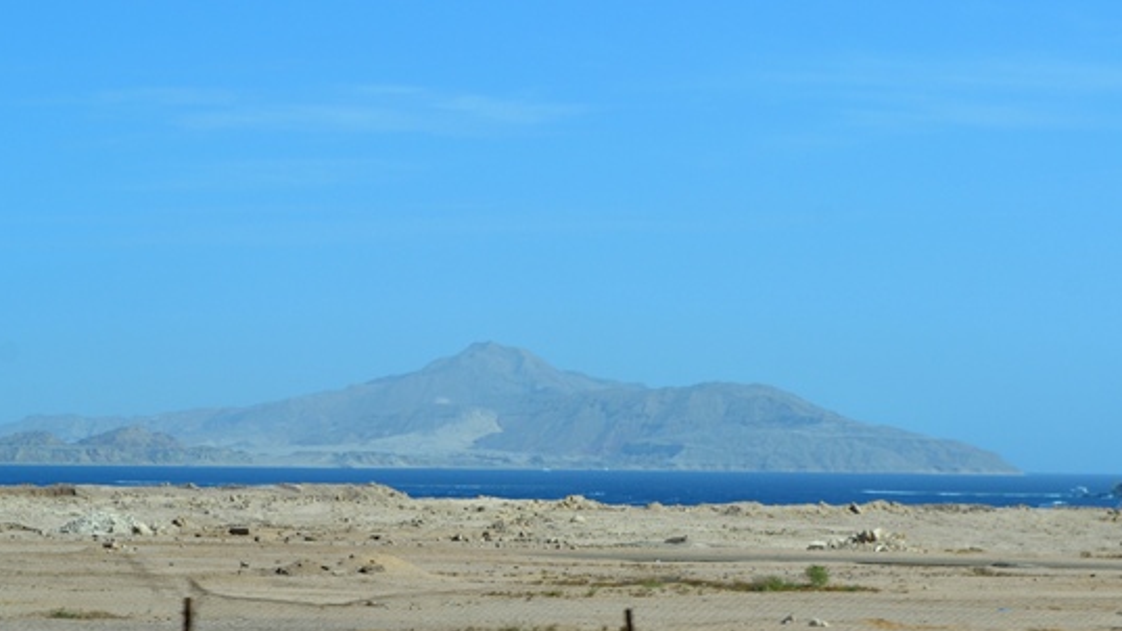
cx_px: 624
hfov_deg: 18.0
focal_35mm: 119
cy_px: 378
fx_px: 3532
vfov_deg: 10.2
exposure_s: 1/250
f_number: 8
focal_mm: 55
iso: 100
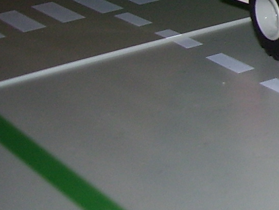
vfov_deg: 9.6
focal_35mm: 153
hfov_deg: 11.4
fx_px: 1234
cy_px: -24
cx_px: 583
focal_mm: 6
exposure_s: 1/60
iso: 80
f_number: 2.7
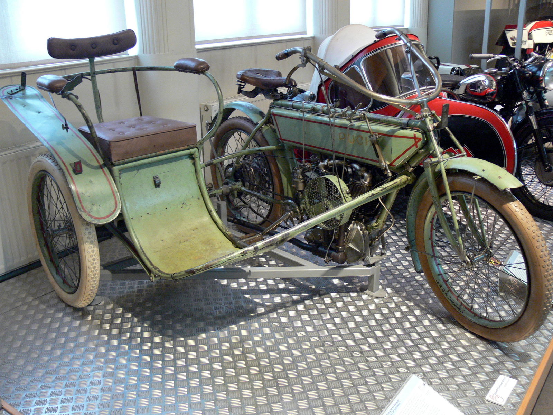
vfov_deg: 40.7
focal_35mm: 35
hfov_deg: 52.6
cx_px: 276
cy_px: 208
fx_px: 559
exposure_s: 1/10
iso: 200
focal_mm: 7.4
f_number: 2.8
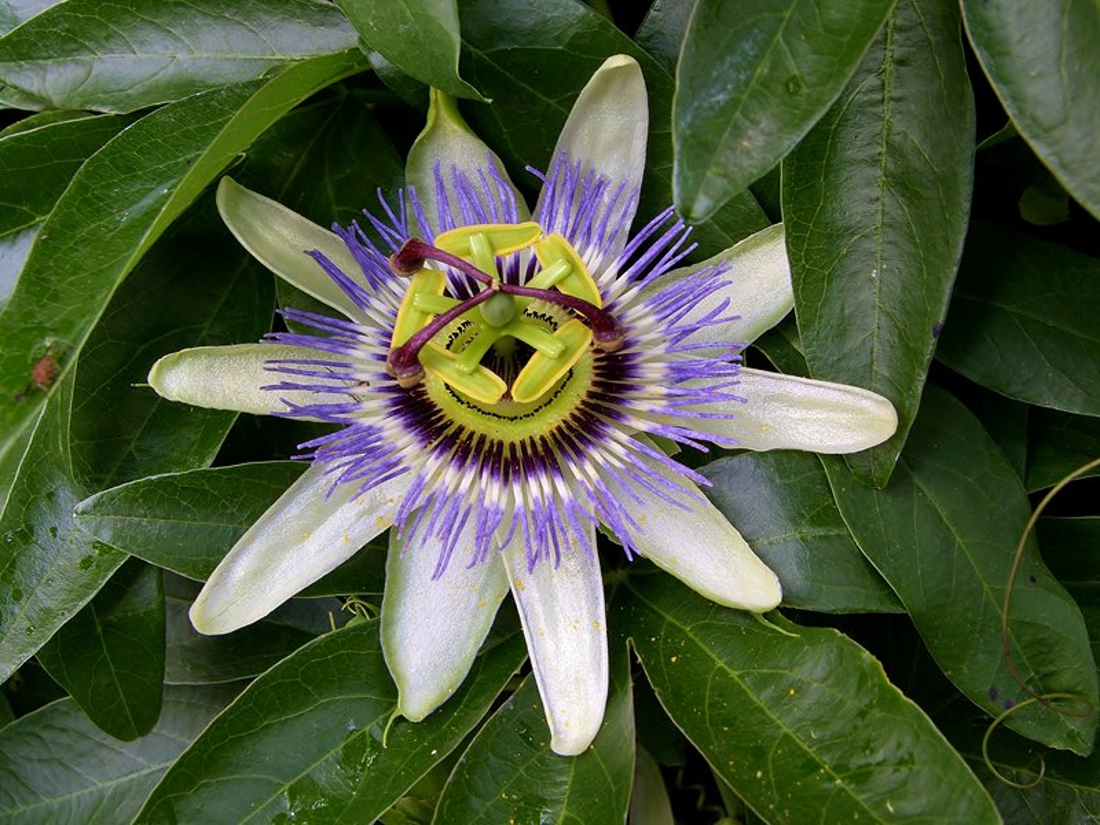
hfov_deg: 32.2
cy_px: 412
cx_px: 550
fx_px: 1907
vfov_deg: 24.4
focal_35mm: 60
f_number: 7.1
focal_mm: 15.5
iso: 100
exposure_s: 1/40
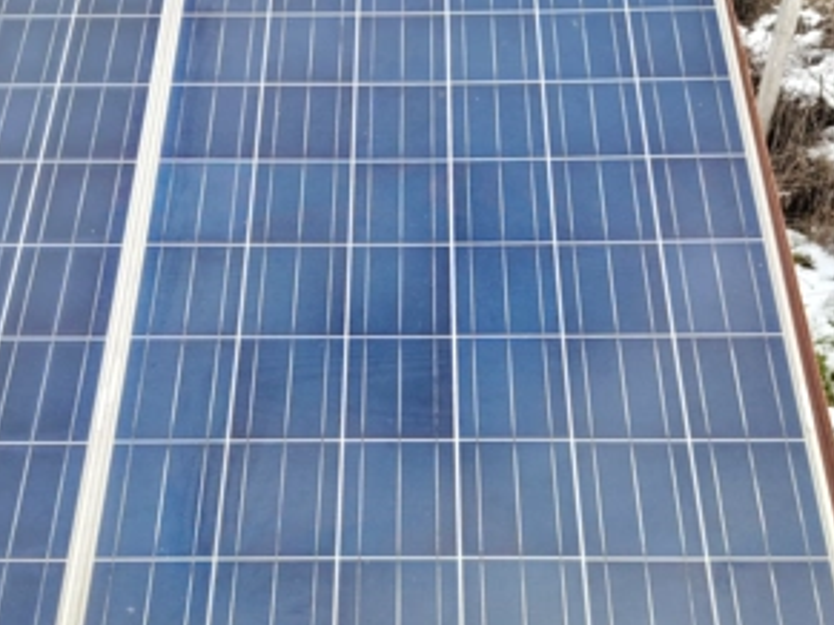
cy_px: 350
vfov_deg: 42.8
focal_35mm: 33
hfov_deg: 55.4
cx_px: 418
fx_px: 795
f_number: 1.75
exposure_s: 1/900
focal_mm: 5.25
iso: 288
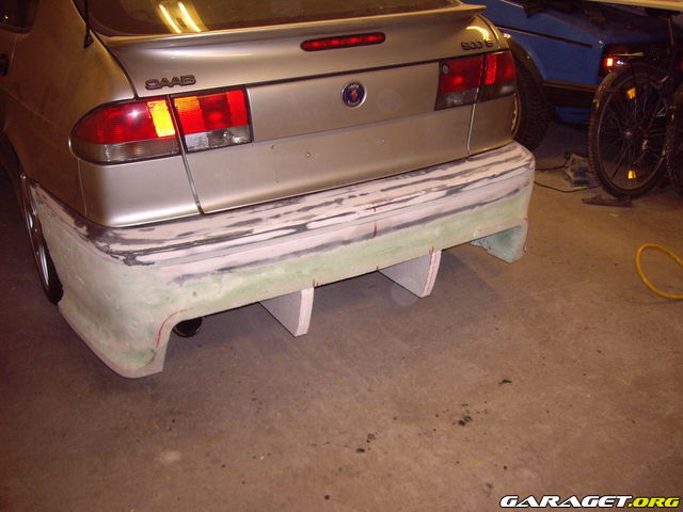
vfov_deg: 37.7
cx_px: 342
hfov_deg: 49.0
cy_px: 256
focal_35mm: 38
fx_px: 750
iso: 200
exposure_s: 1/40
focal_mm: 6.2
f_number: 2.7
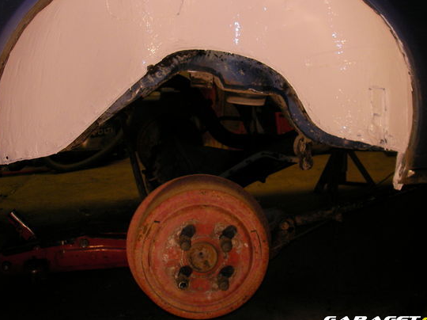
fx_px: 555
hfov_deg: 42.1
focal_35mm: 45
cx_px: 206
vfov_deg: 32.1
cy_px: 138
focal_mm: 6.3
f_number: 3.3
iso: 100
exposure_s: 1/30
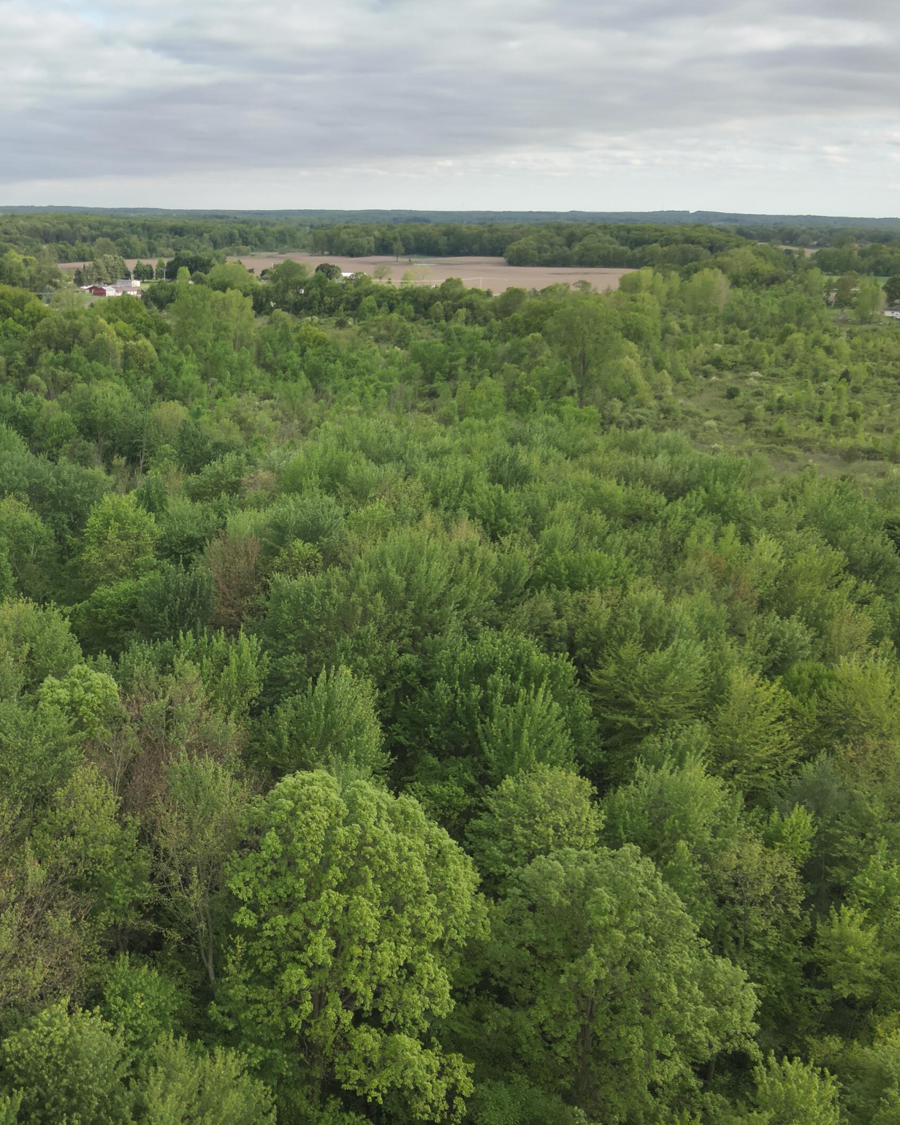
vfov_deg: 54.2
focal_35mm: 33
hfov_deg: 42.4
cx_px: 168
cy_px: 585
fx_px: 1099
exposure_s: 1/400
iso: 100
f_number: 2.8
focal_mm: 4.4
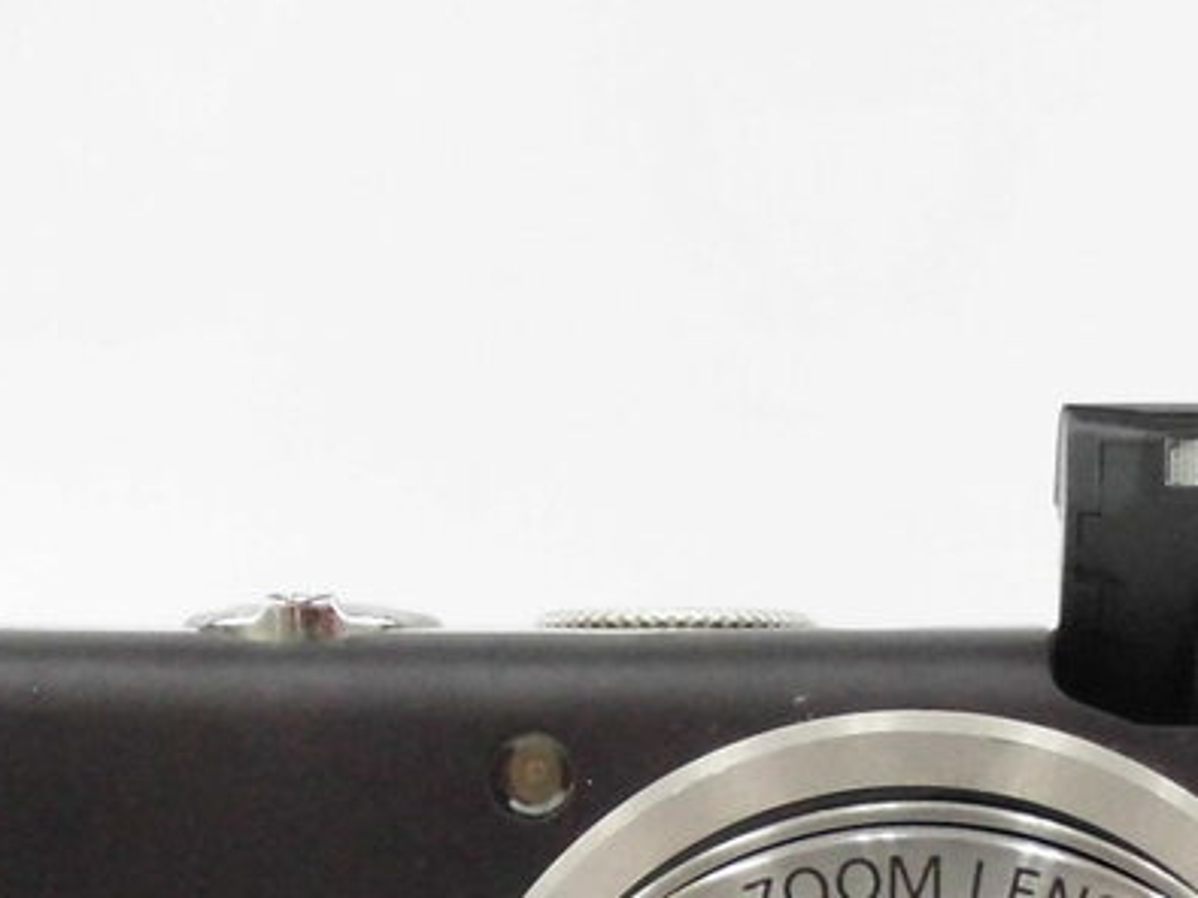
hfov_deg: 25.6
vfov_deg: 18.2
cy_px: 1147
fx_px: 2629
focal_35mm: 76
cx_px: 713
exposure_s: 1/125
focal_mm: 4.5
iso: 400
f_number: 3
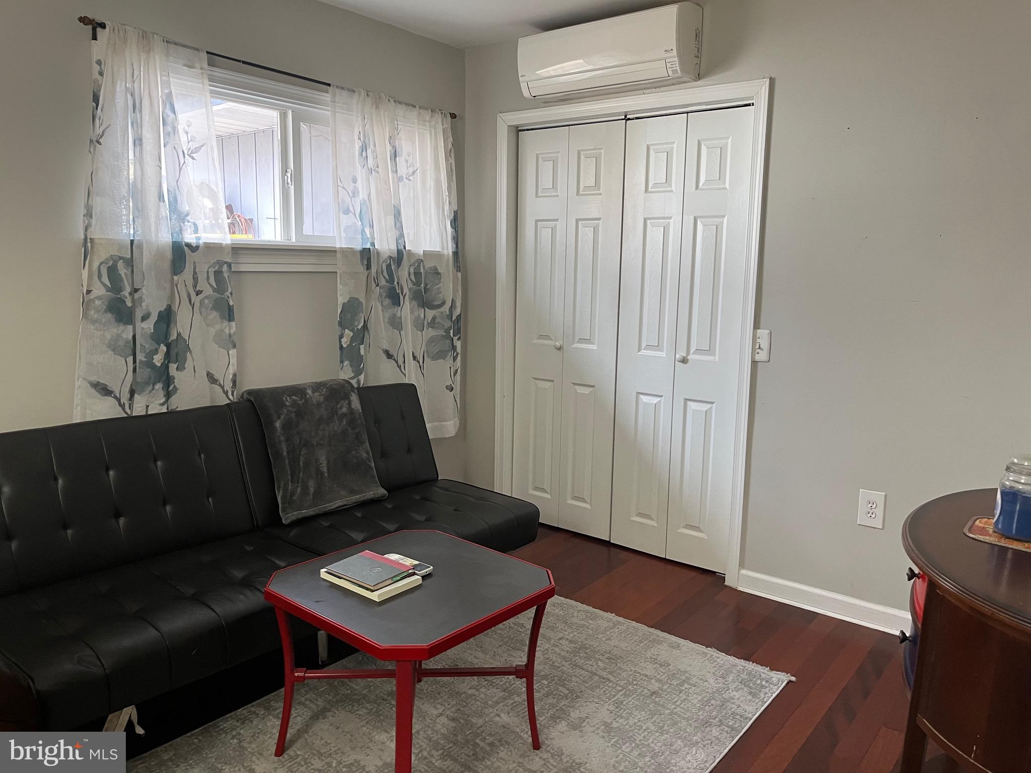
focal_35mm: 26
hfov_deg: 67.3
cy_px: 386
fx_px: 774
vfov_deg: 53.1
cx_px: 516
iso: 160
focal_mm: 5.1
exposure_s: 1/60
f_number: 1.6
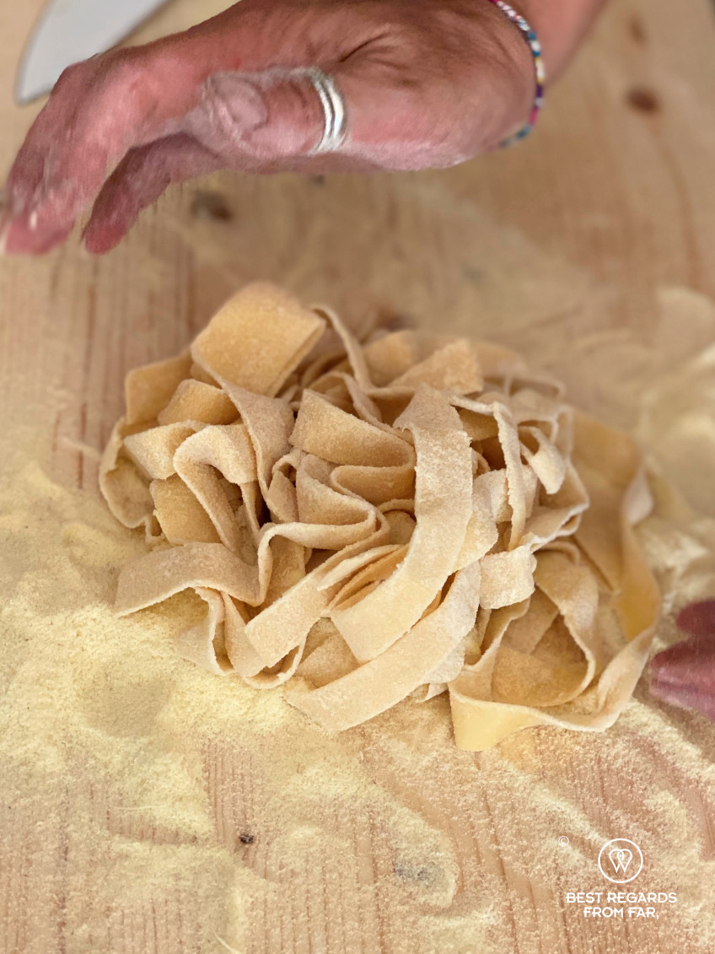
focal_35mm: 52
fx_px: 1432
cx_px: 358
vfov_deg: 36.8
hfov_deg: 28.0
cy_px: 477
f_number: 2
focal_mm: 6
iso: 125
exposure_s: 1/122
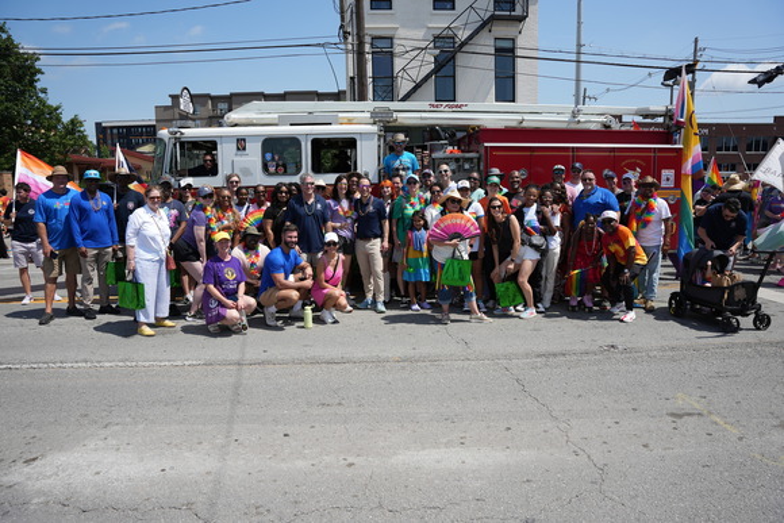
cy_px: 262
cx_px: 392
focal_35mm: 24
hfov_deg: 73.7
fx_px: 523
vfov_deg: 53.2
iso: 100
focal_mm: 24
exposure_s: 1/1000
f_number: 4.5
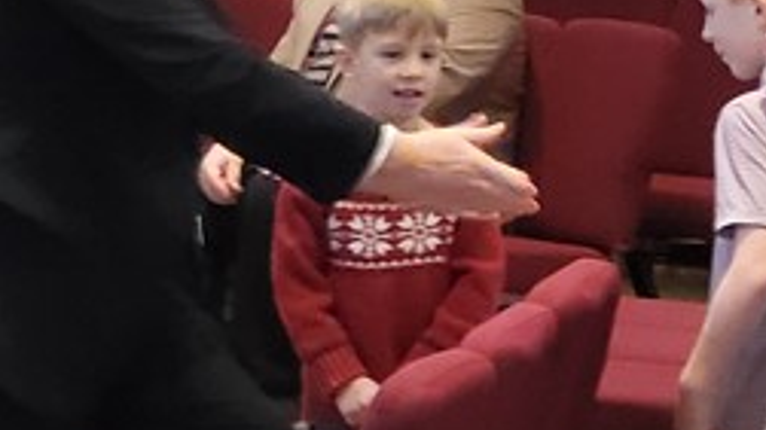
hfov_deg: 8.1
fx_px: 5360
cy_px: -79
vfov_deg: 4.6
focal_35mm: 264
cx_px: 705
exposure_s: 1/60
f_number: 2.4
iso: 640
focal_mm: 7.12
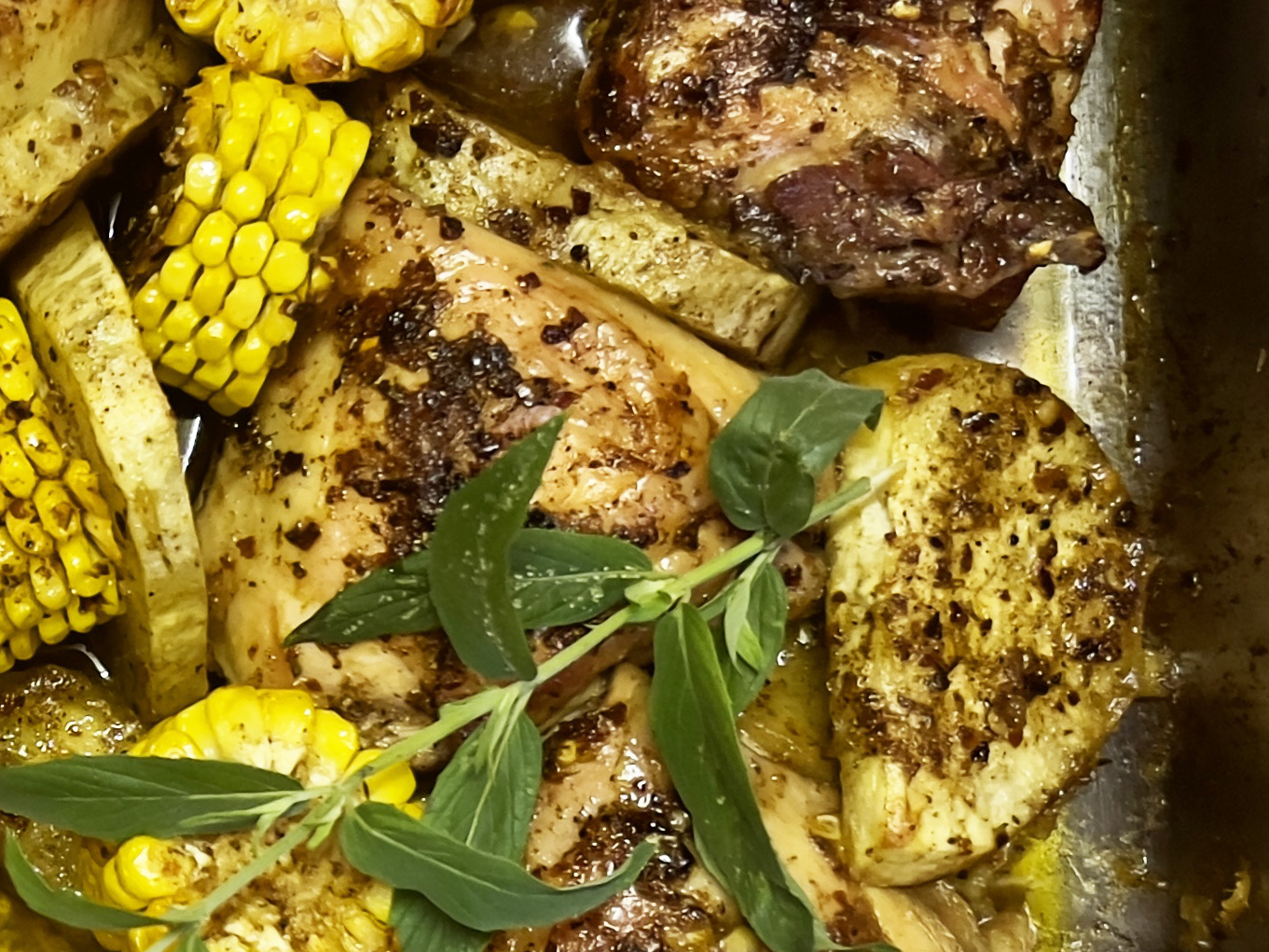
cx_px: -110
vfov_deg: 19.1
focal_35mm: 77
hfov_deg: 23.8
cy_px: 585
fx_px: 2823
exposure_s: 1/33
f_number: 1.5
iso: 500
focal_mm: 5.7
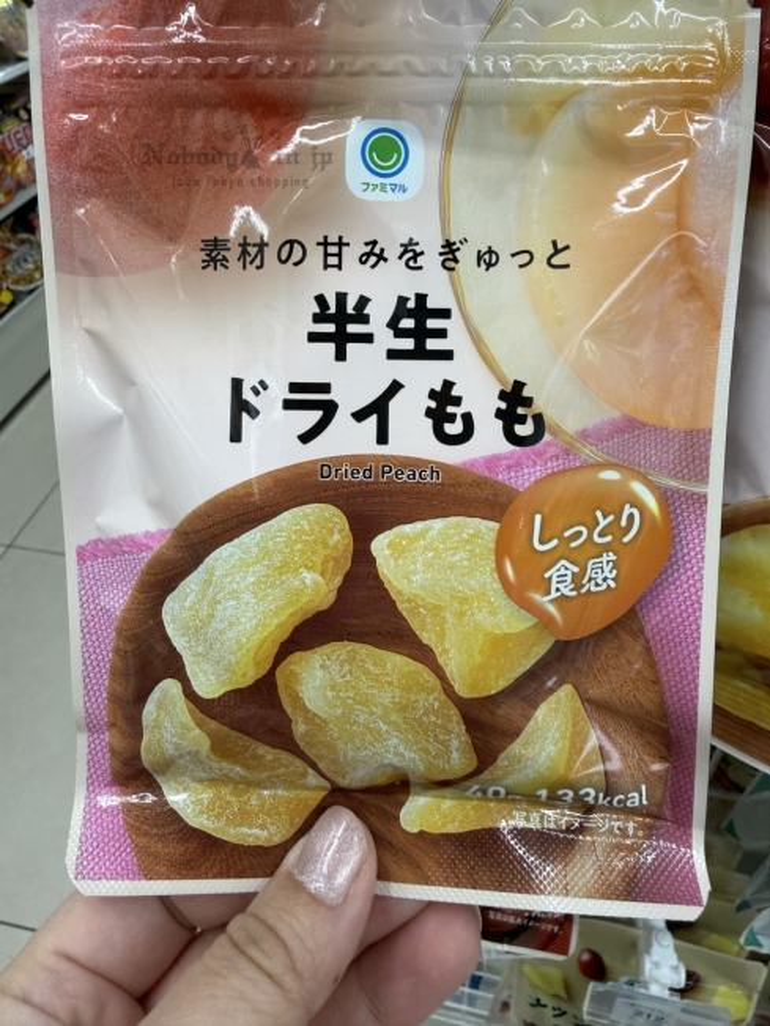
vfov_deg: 69.4
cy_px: 513
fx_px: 741
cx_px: 385
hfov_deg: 54.9
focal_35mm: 25
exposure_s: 1/100
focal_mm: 2.22
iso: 125
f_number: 2.2
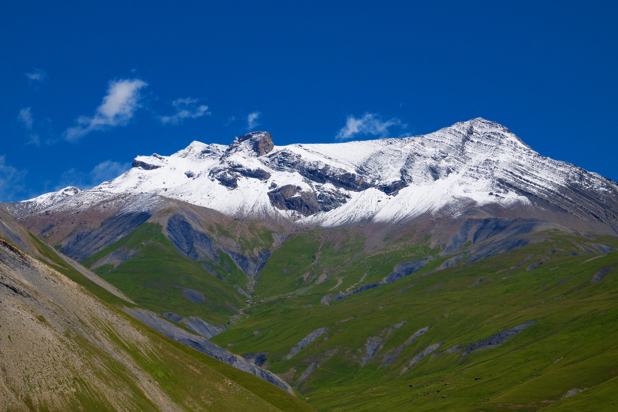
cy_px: 206
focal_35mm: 73
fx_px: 1253
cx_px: 309
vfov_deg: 18.7
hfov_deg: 27.7
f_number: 11
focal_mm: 48.4
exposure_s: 1/350
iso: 200
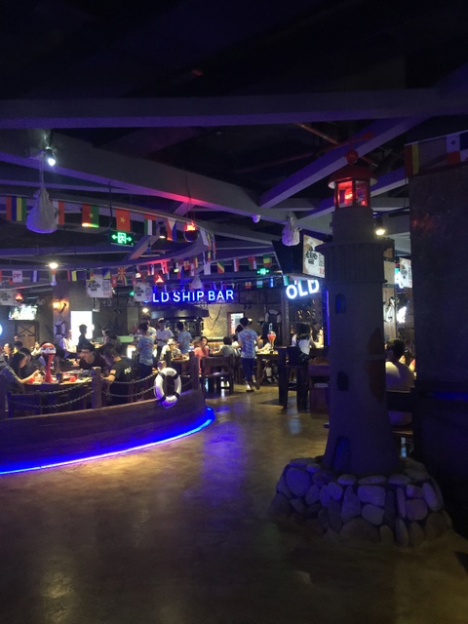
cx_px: 234
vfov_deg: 61.7
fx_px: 523
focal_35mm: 29
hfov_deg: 48.2
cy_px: 312
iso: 80
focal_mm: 4.15
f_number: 2.2
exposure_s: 1/4
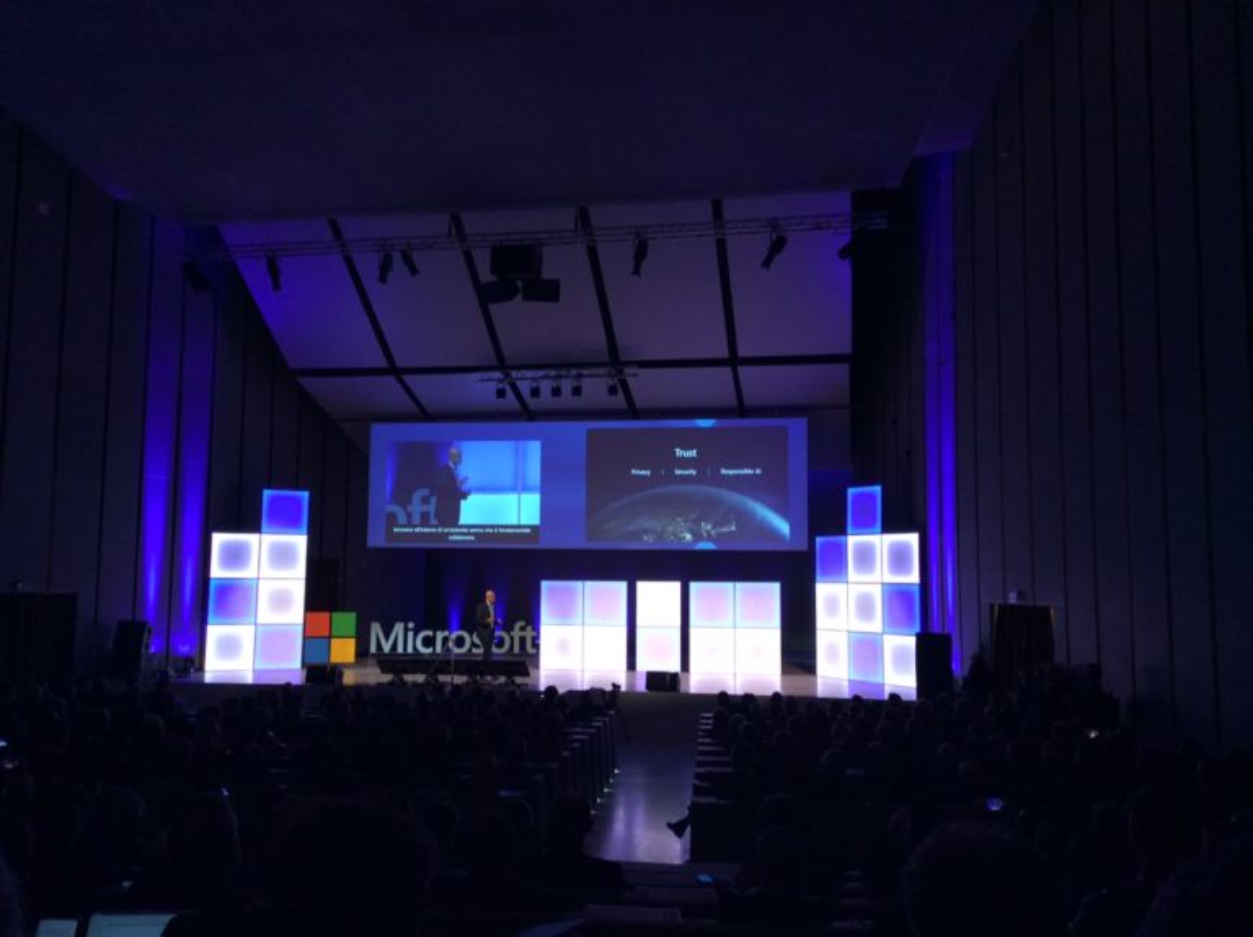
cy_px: 468
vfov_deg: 44.1
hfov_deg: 56.9
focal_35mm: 32
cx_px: 626
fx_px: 1157
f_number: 2.4
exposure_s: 1/25
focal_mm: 3.3
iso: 100
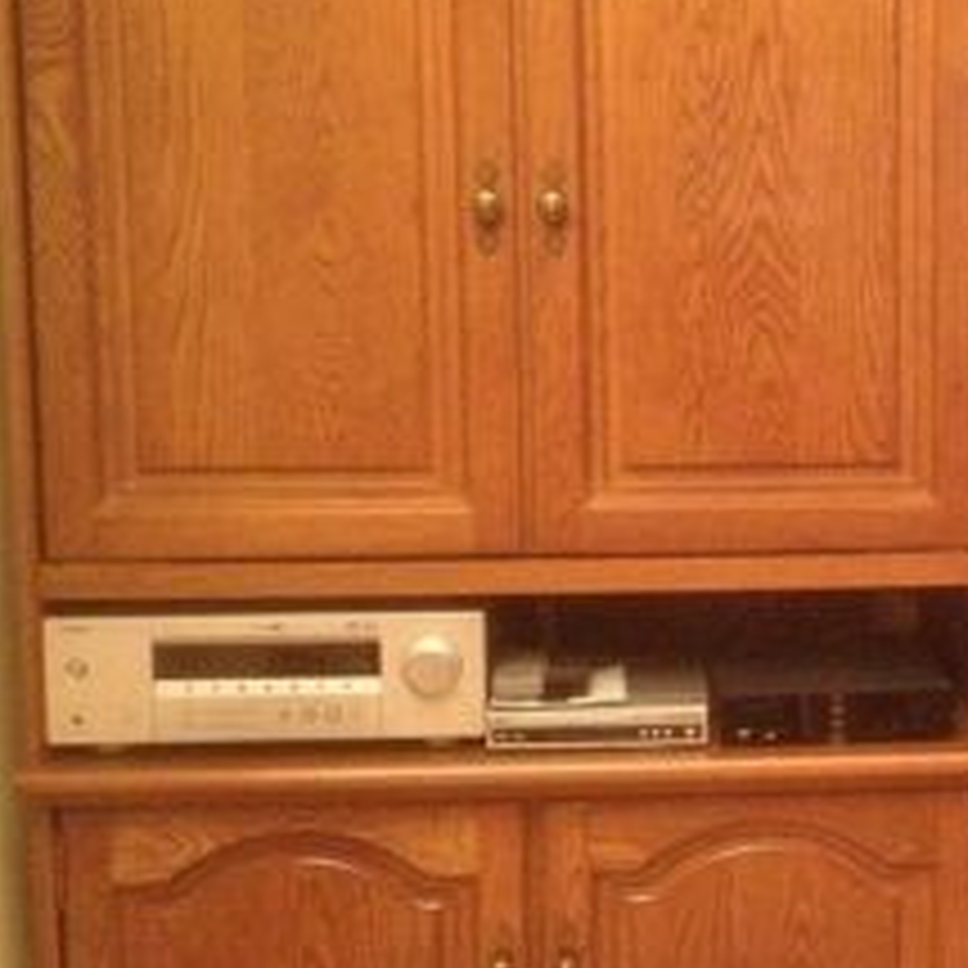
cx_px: 819
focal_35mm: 69
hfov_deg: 24.5
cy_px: 495
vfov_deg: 25.0
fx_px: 2183
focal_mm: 4.28
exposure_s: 1/15
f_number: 2.4
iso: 640
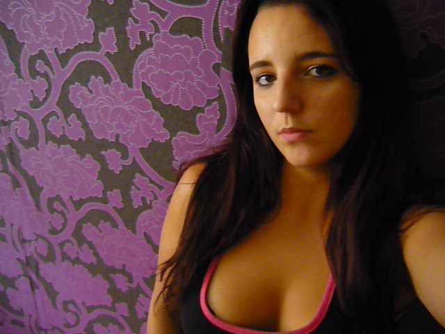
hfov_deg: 55.4
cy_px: 167
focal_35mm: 33
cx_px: 222
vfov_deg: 42.9
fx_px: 424
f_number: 2.8
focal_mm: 5.5
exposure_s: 1/30
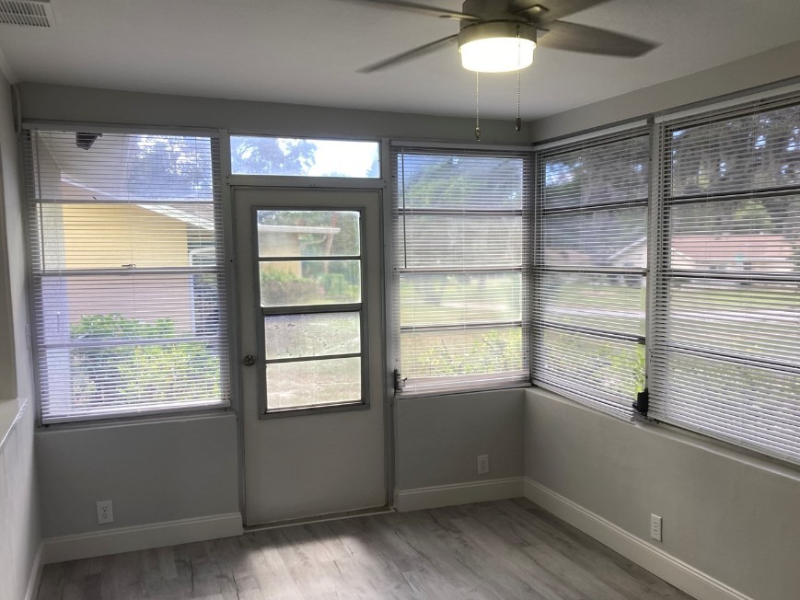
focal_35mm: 33
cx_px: 412
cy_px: 323
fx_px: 763
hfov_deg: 55.3
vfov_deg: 42.9
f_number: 1.8
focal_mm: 3.99
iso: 40
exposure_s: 1/120
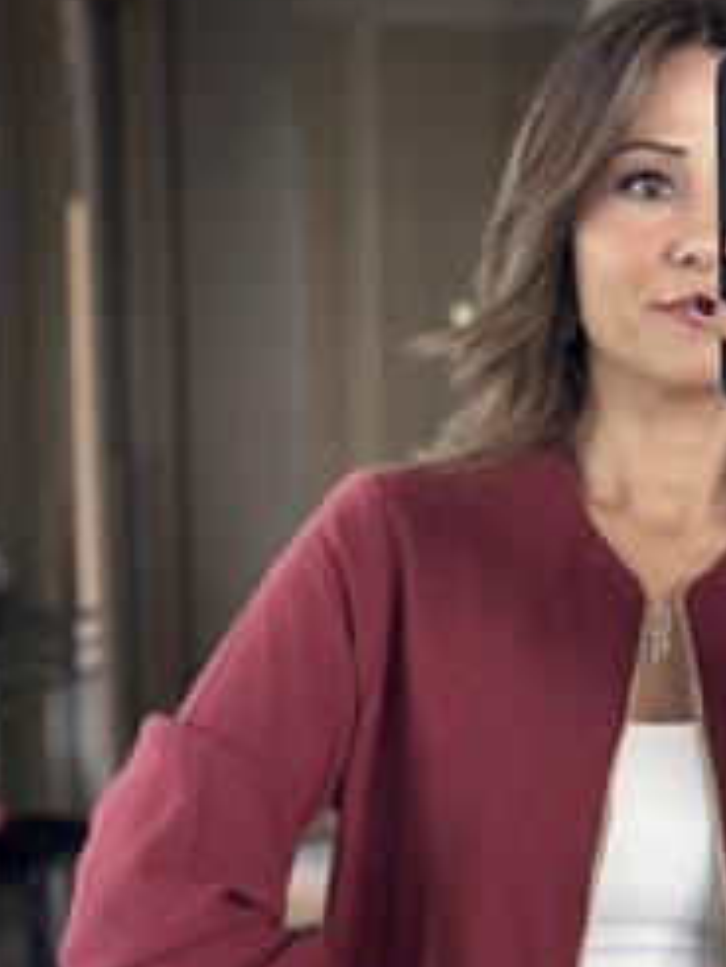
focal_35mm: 99
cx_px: 663
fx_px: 2766
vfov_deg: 19.7
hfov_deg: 14.8
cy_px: 746
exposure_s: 1/60
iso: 200
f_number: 1.78
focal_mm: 6.86
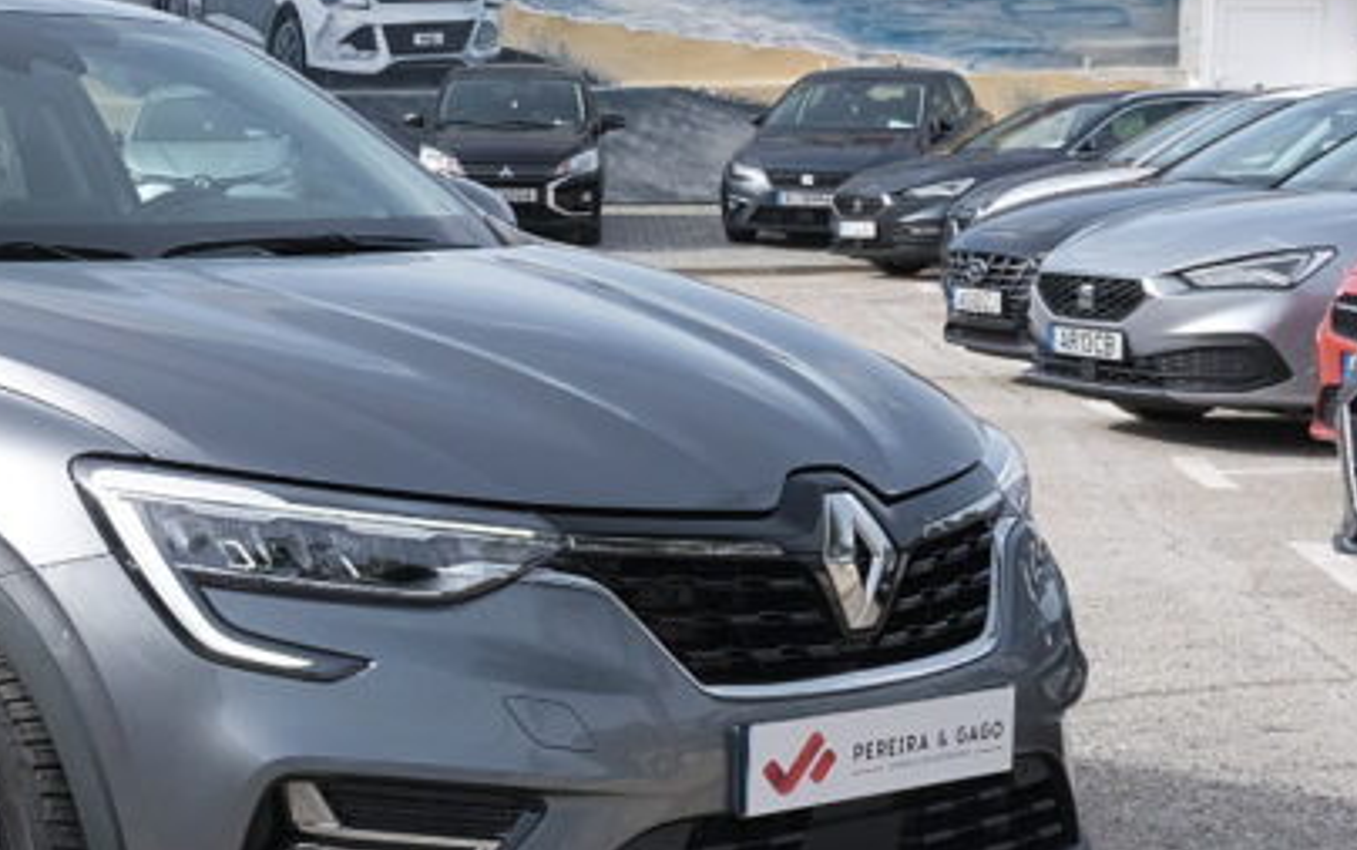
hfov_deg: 24.7
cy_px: 529
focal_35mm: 80
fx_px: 2960
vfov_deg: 16.3
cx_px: 34
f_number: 9
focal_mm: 20.9
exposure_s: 1/160
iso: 160
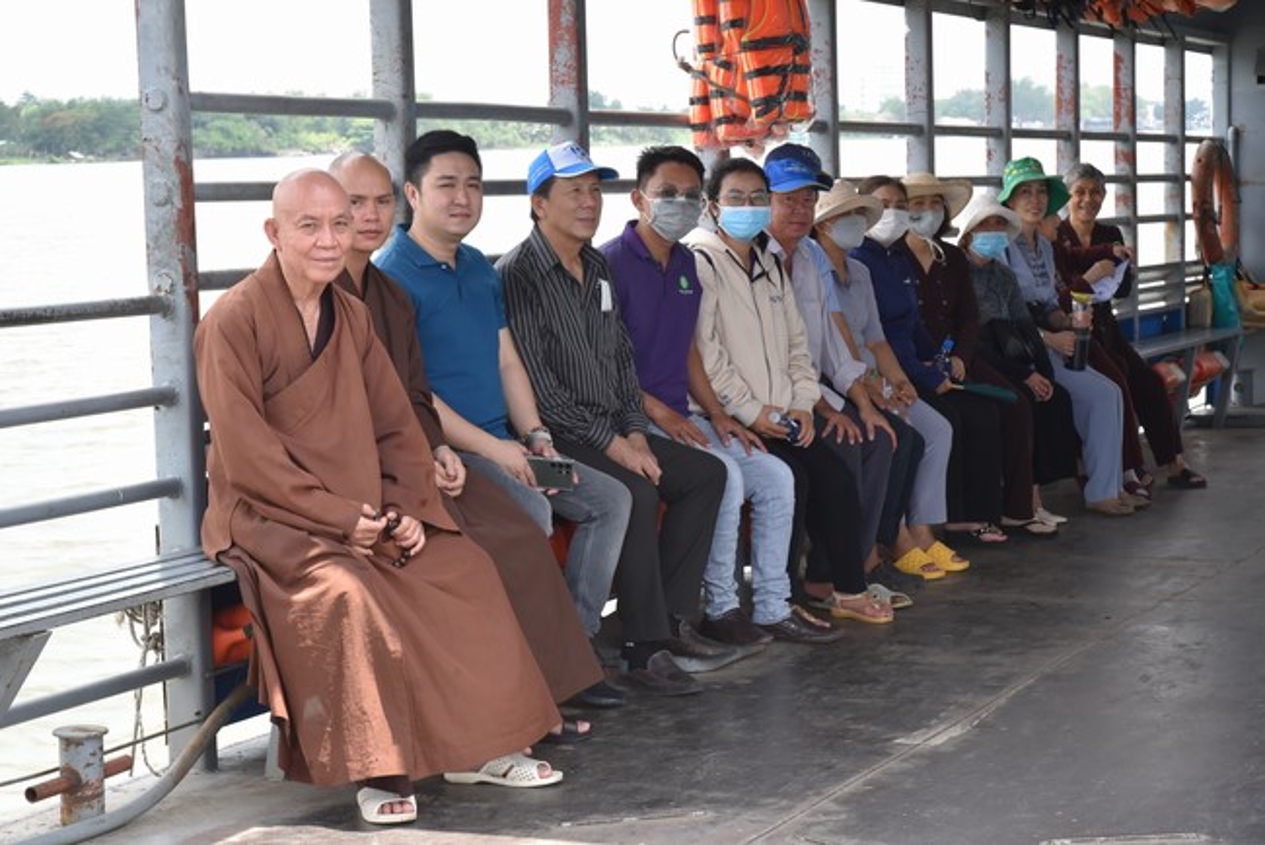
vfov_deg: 18.2
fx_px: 2636
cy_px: 422
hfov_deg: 27.0
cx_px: 632
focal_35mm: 75
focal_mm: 75
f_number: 10
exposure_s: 1/400
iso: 1600
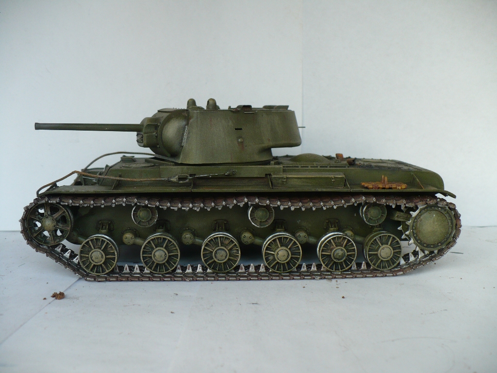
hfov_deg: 50.1
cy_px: 186
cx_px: 248
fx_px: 531
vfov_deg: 38.7
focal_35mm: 37
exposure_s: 1/30
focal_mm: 6.1
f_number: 2.8
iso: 100
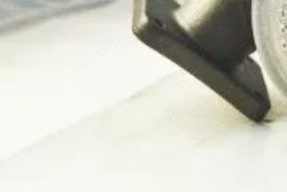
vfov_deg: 9.4
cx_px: 376
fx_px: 1125
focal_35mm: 141
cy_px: -114
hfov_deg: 14.0
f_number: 4.5
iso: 250
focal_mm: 28
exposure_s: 1/160
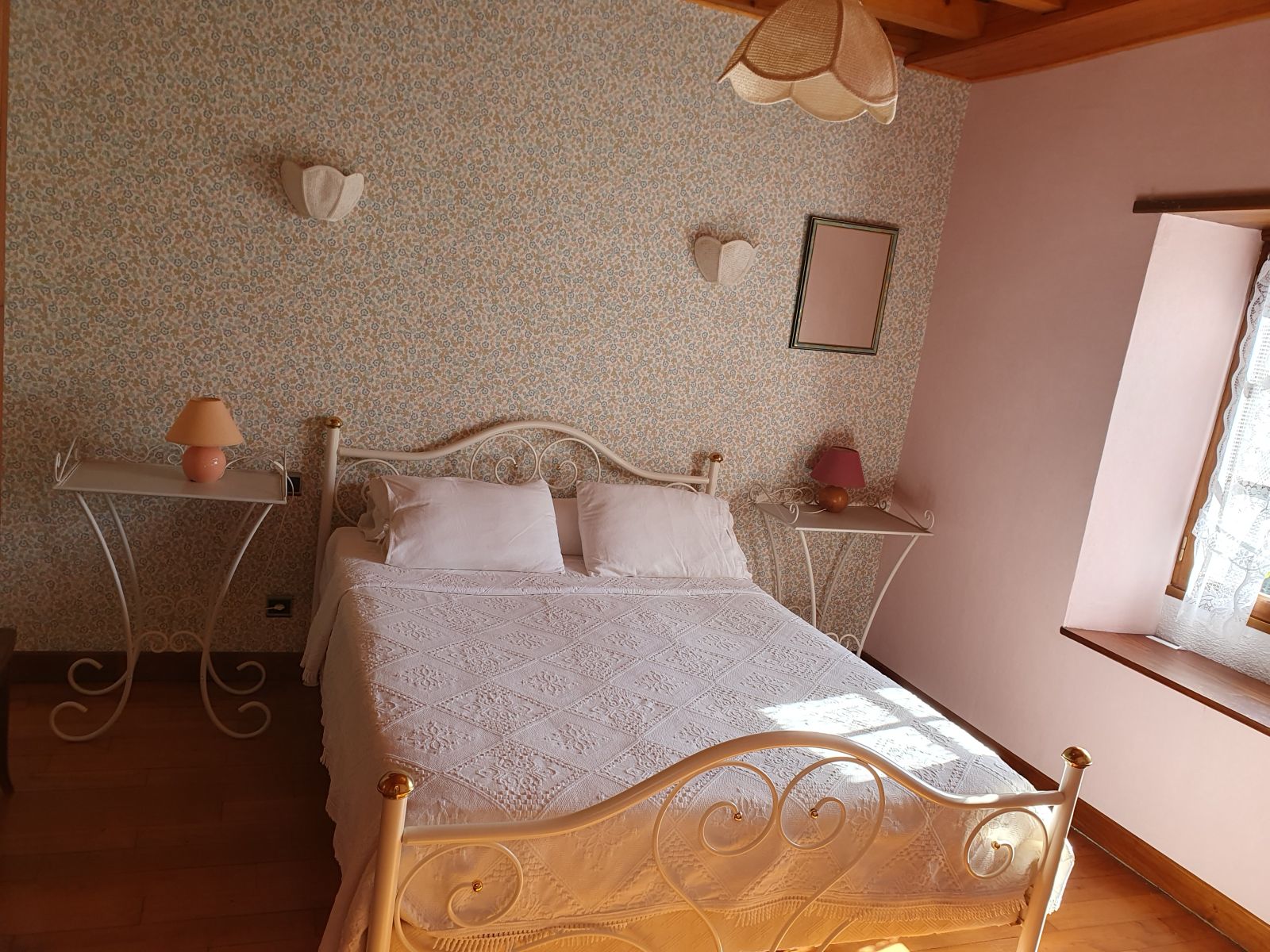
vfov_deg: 53.1
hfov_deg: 67.3
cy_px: 476
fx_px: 954
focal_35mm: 26
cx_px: 635
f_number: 2.4
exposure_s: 1/100
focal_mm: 4.32
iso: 80
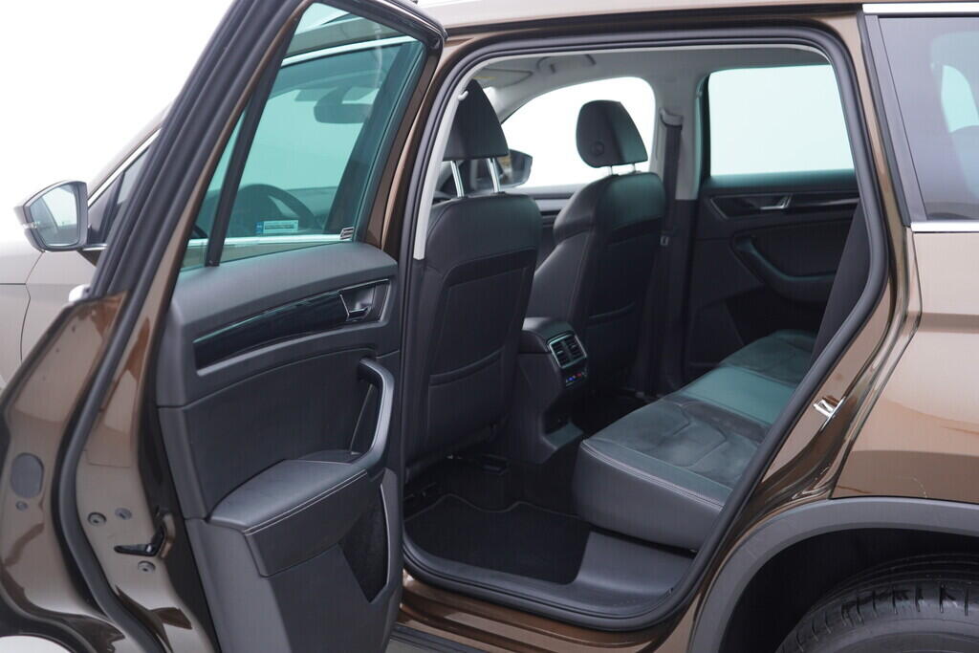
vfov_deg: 36.9
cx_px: 490
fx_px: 979
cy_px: 326
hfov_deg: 53.1
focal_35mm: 36
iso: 160
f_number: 2.8
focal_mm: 24
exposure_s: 1/40
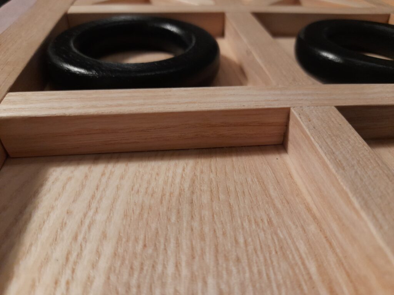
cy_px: 148
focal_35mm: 25
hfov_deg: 69.4
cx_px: 197
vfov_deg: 54.9
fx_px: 285
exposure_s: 1/50
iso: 250
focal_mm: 4.6
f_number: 2
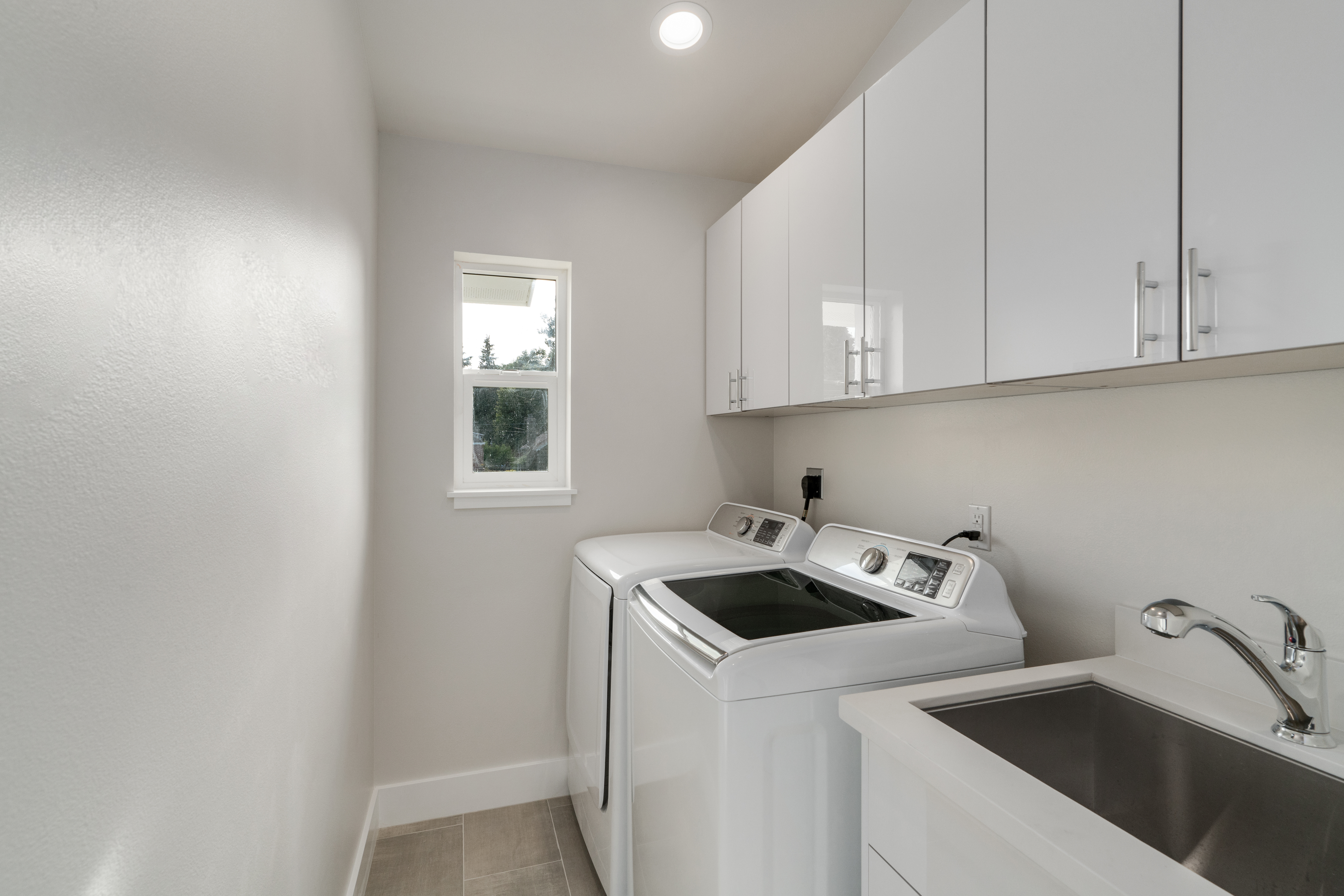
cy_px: 448
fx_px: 635
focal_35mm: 17
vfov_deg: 70.5
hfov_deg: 93.3
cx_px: 672
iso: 800
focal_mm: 17
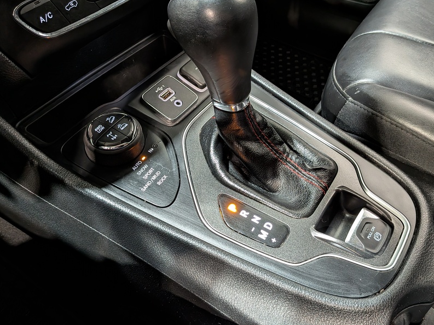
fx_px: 389
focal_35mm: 31
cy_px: 142
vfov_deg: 45.4
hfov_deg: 58.0
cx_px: 253
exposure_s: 1/30
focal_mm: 4.53
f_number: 1.7
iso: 439
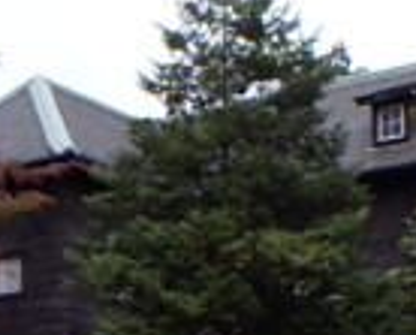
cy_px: 463
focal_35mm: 106
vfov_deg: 13.9
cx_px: -51
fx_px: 1308
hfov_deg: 17.4
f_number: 3.2
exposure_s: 1/320
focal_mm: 5.4
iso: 100
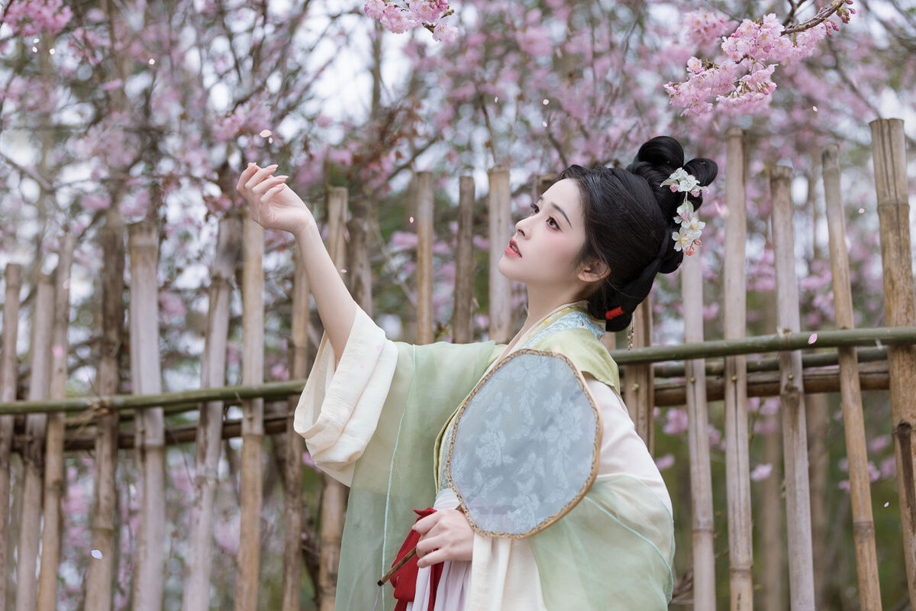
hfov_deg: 28.8
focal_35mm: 70
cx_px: 458
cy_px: 306
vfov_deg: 19.5
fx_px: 1781
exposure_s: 1/320
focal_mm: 70
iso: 125
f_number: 2.8
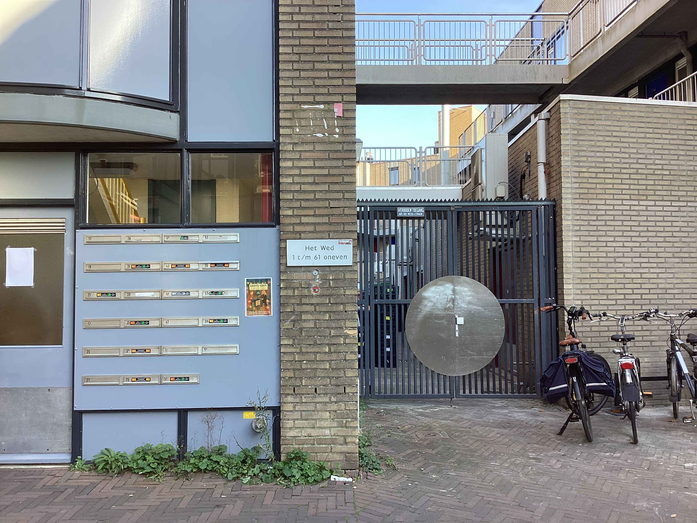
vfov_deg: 45.4
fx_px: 624
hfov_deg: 58.4
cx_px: 348
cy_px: 262
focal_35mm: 31
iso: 40
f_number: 2.4
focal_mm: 3.3
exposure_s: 1/120
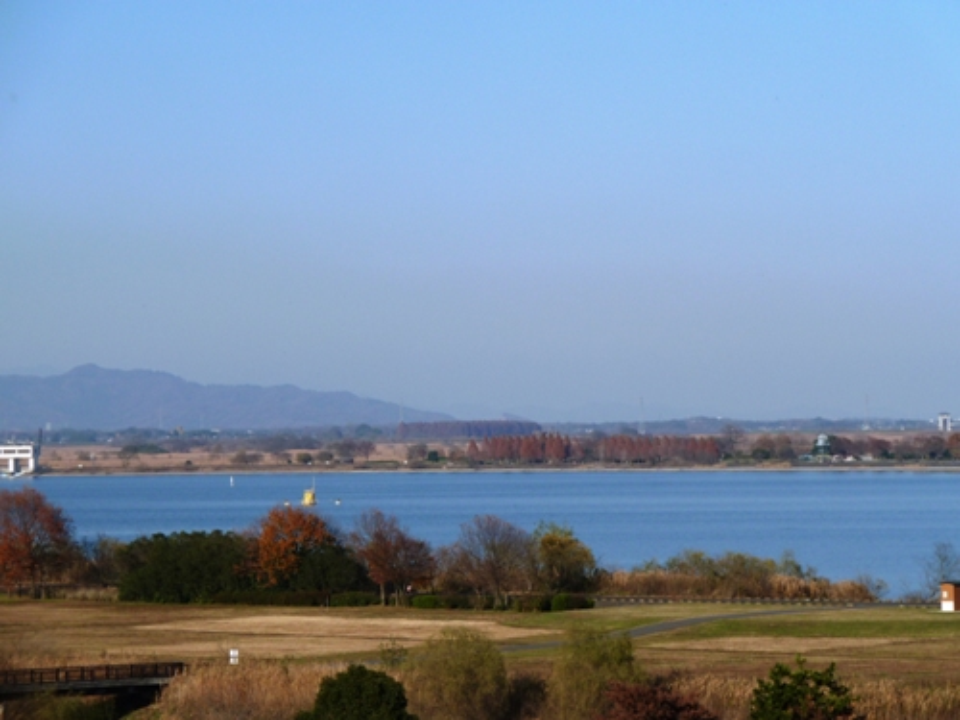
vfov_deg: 10.1
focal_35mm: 147
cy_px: 360
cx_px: 480
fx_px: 4077
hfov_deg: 13.4
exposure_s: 1/500
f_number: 5.6
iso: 80
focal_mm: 24.1
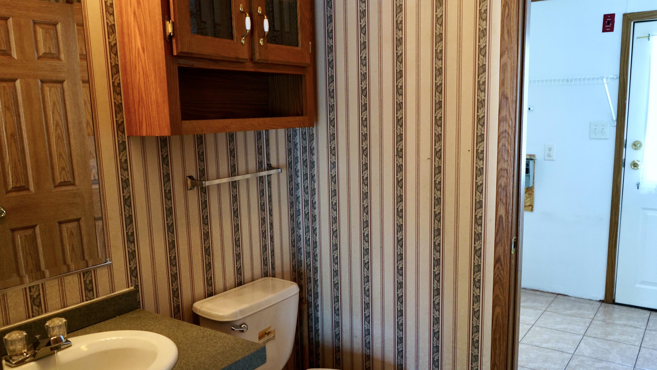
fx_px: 523
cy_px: 209
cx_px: 332
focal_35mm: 30
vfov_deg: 38.9
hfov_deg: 64.3
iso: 3200
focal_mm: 28
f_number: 3.5
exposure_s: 1/160
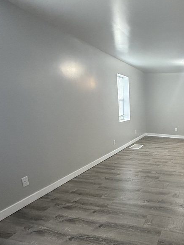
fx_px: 184
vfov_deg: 66.2
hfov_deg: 48.3
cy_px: 155
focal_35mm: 26
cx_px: 161
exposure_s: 1/60
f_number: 2.2
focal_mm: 2.22
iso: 640
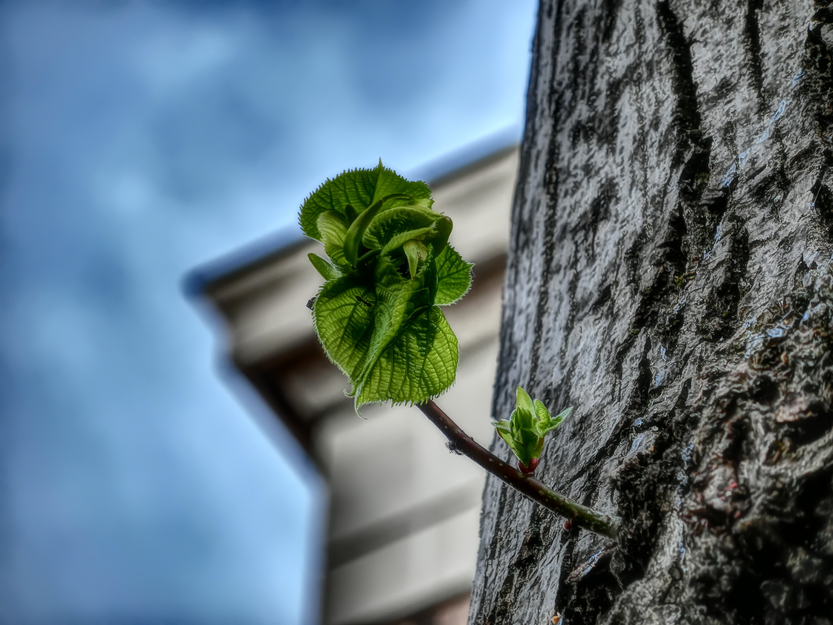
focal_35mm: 218
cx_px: 416
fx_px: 5246
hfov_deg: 9.1
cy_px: 312
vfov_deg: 6.8
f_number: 5.7
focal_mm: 38.58
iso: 80
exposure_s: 1/200
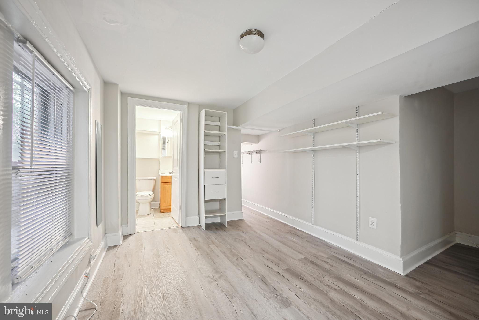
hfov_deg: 104.3
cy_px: 160
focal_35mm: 14
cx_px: 240
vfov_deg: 81.2
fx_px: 186
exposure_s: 1/1.67
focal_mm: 14
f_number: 9
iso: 200
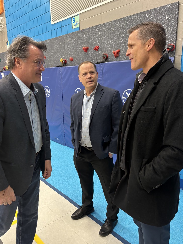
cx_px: 93
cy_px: 119
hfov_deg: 51.4
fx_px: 190
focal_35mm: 27
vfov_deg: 65.3
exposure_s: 1/60
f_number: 1.6
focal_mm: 5.96
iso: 200
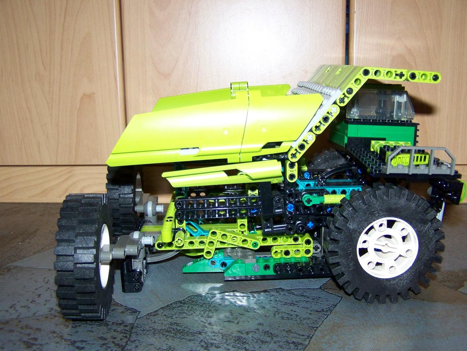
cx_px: 234
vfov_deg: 37.7
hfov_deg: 49.0
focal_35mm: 38
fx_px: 513
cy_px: 176
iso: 200
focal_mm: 6.3
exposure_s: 1/30
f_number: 2.8
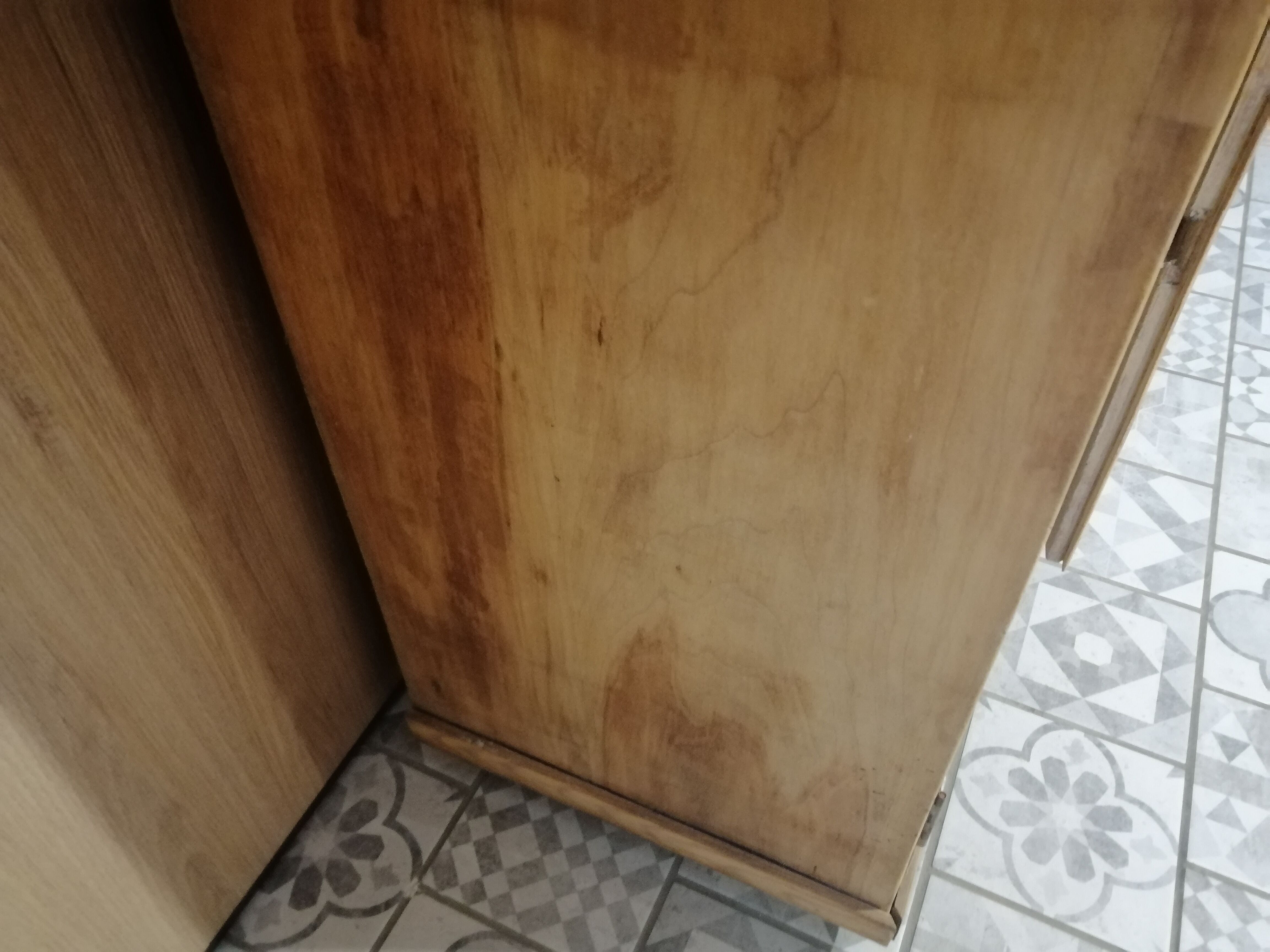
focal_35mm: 26
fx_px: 954
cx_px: 635
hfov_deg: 67.3
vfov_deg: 53.1
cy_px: 476
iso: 1000
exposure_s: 1/20
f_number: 1.8
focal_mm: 3.95
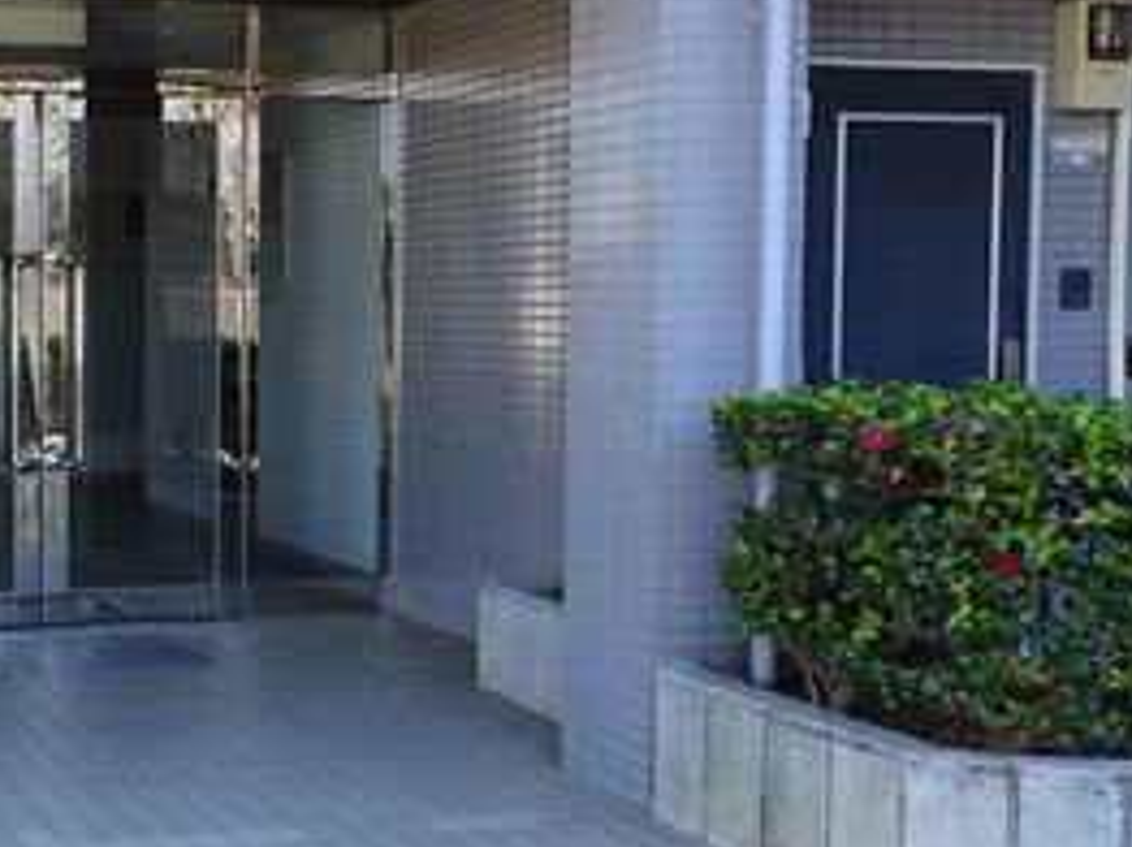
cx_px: -35
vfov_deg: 26.5
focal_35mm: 55
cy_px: 385
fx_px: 1797
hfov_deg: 31.9
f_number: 3.5
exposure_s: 1/80
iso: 80
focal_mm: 4.1
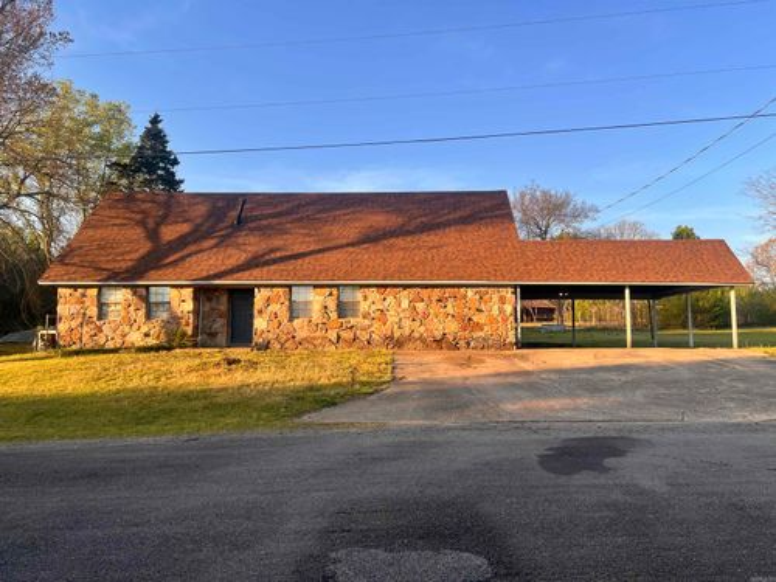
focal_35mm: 26
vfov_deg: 53.1
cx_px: 388
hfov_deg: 67.3
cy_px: 291
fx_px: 583
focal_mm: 5.7
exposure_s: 1/1266
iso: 50
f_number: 1.5
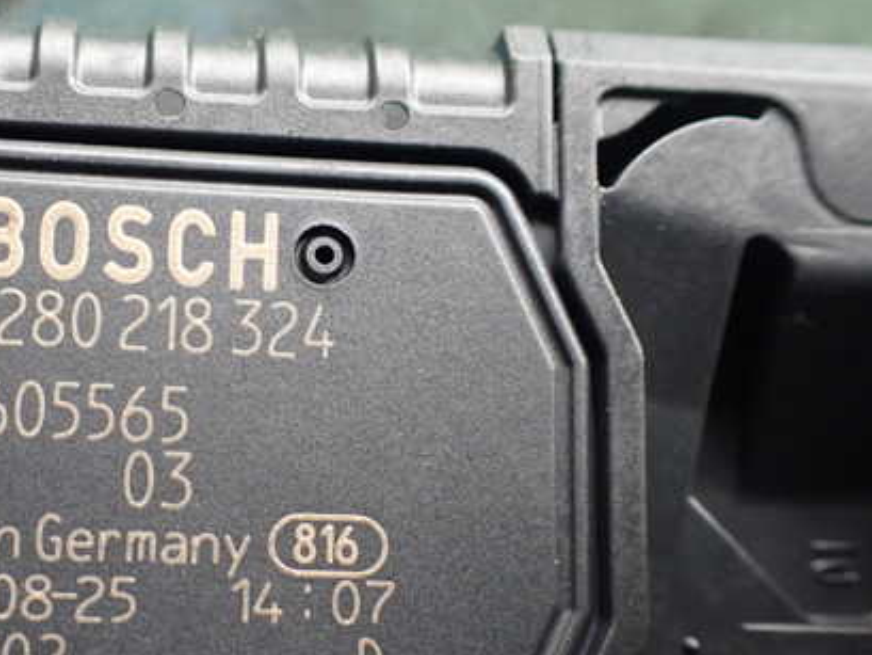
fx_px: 1109
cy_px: 420
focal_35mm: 44
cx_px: 273
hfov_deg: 42.2
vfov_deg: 32.7
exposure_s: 1/125
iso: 500
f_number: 2.3
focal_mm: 5.4
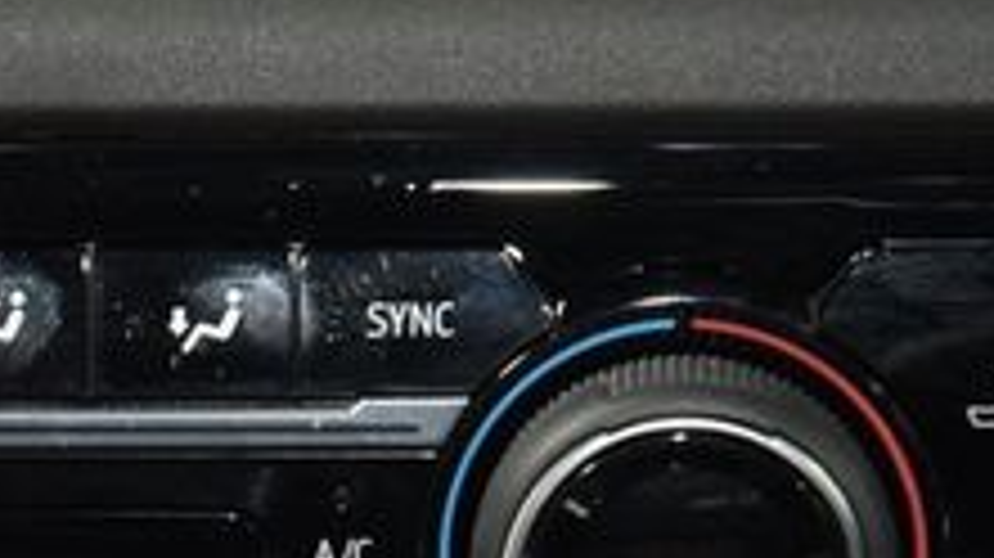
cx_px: -4
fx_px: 8403
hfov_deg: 6.7
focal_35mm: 319
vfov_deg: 3.8
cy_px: 565
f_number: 4.5
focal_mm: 70
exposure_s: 1/30
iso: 2000
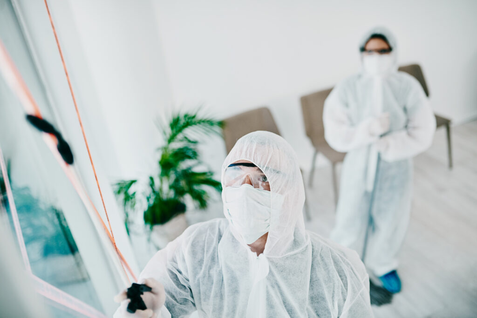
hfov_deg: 54.4
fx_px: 464
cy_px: 159
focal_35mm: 35
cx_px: 238
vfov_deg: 37.9
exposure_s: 1/640
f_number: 2
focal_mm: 35
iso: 250
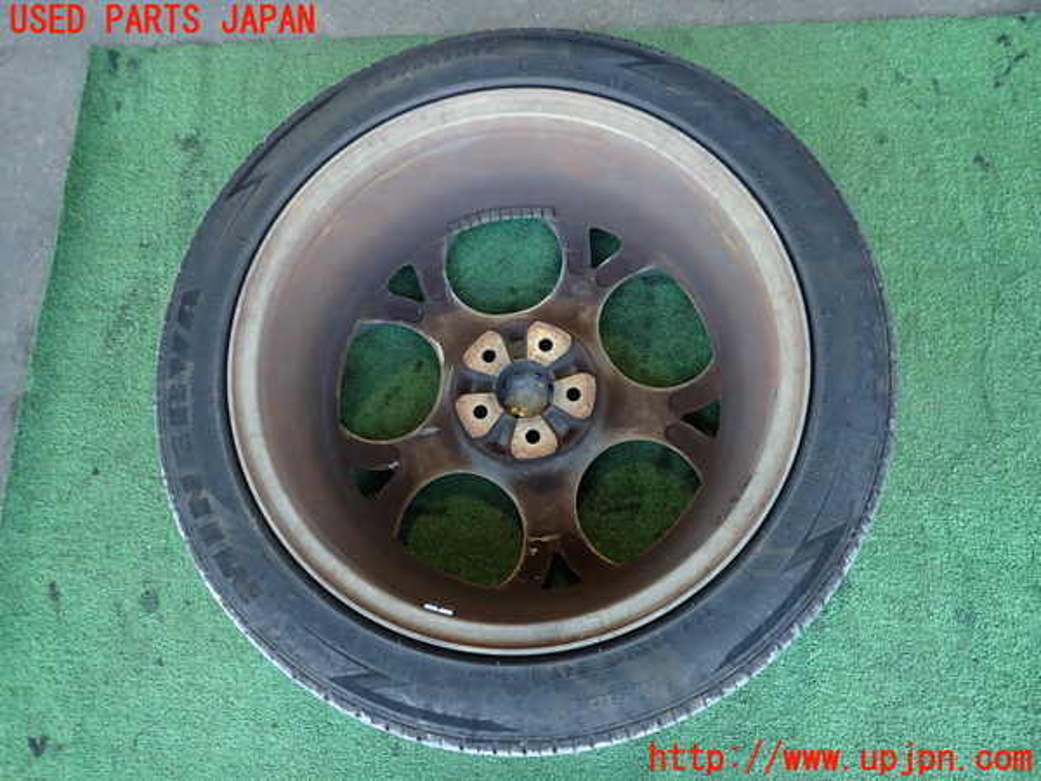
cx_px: 520
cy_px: 390
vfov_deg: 54.9
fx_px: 752
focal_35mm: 25
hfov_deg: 69.4
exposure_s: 1/60
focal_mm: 4.5
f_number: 2
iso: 160
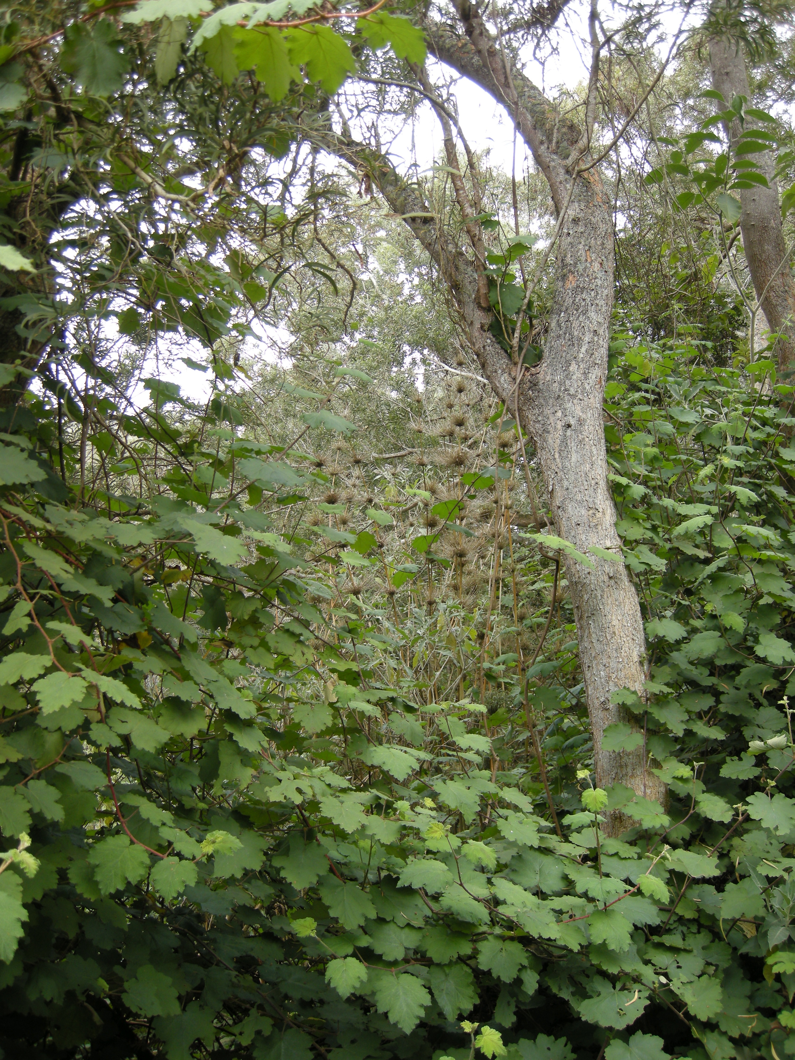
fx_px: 1072
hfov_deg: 40.7
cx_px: 398
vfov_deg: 52.6
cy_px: 530
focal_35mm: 35
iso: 64
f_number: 2.7
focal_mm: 7.5
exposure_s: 1/104
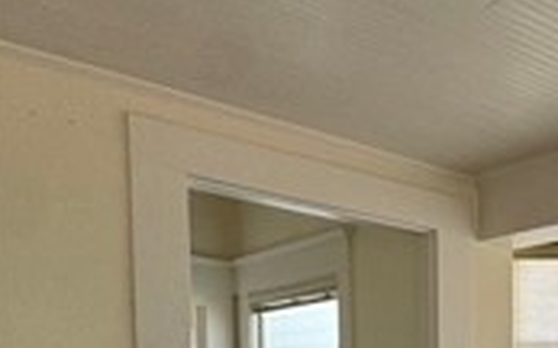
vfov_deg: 20.4
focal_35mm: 55
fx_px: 836
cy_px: 512
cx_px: 764
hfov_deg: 28.6
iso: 64
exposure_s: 1/99
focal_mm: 2.22
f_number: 2.2
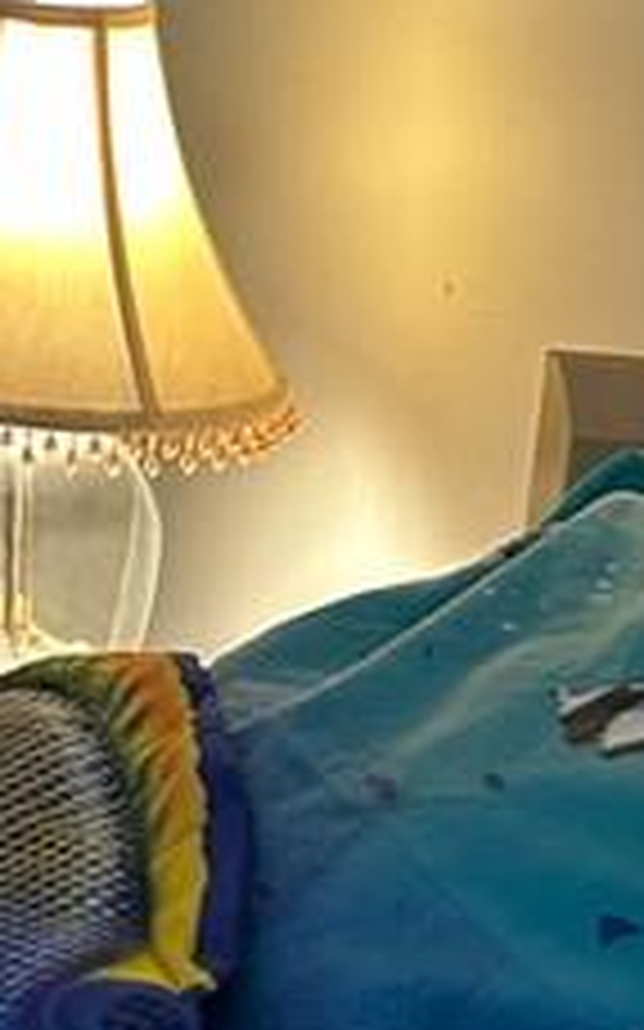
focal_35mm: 123
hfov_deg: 8.7
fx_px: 3456
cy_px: -18
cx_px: -1333
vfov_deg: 16.6
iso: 125
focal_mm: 5.7
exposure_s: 1/60
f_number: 1.5
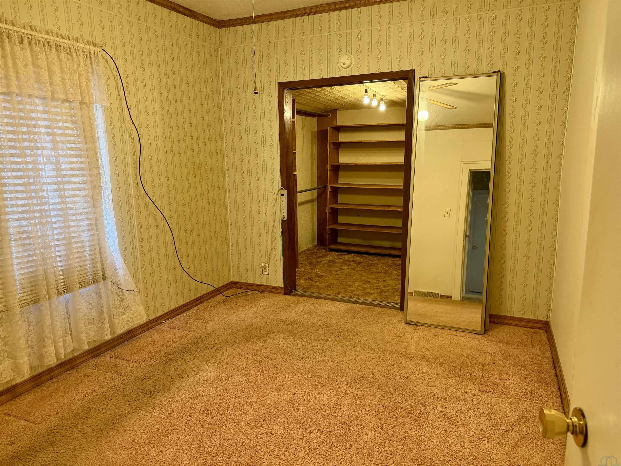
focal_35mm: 24
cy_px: 233
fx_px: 431
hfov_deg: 71.6
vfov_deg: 56.8
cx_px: 310
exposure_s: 1/60
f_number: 1.78
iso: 400
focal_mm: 6.76
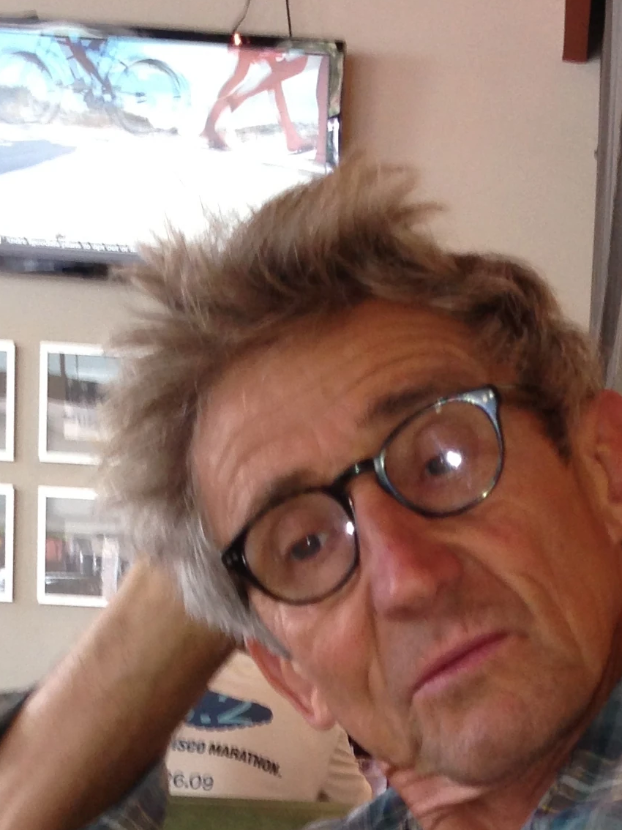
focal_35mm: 95
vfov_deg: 19.6
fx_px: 2277
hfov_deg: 15.4
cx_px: 519
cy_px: 945
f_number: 2.4
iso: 64
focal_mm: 4.13
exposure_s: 1/20
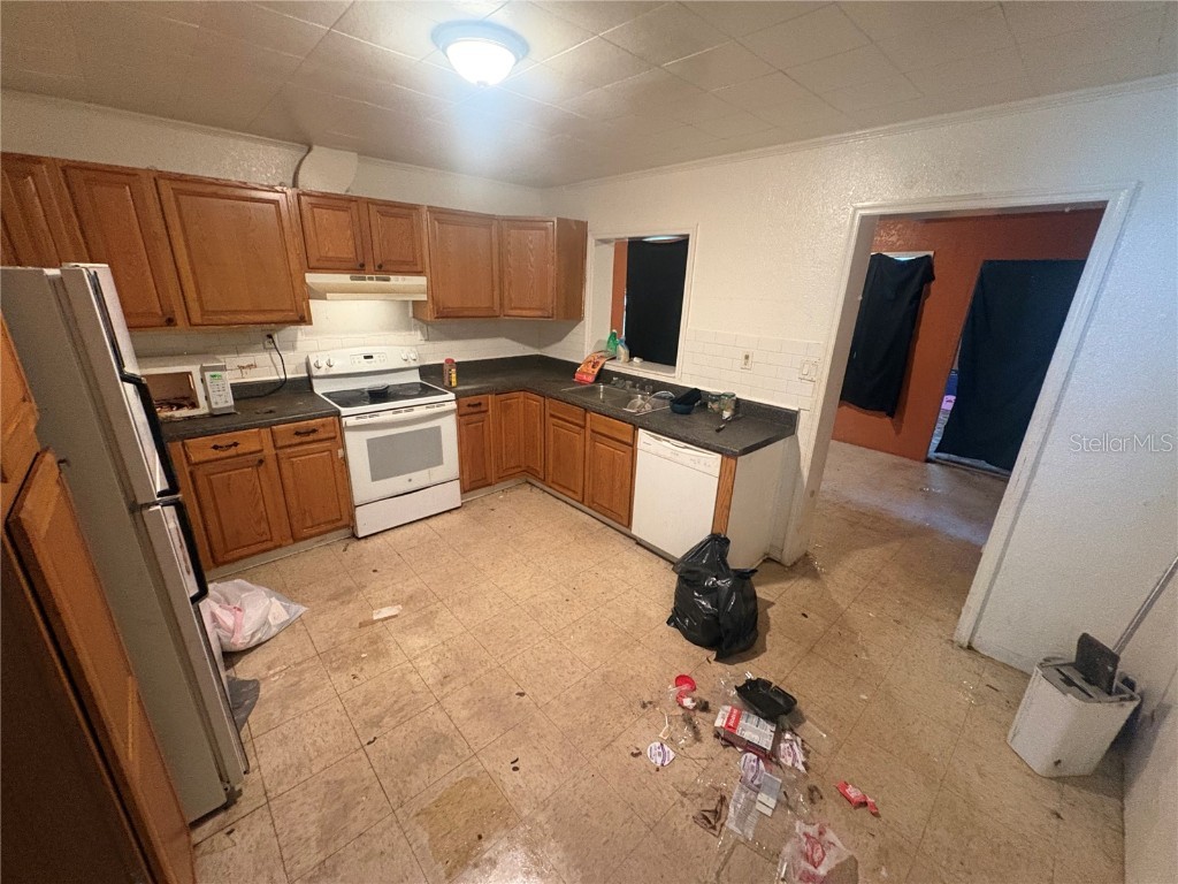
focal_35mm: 14
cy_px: 442
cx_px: 589
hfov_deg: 102.1
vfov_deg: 85.7
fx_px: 476
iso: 800
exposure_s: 1/60
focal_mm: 2.22
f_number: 2.2
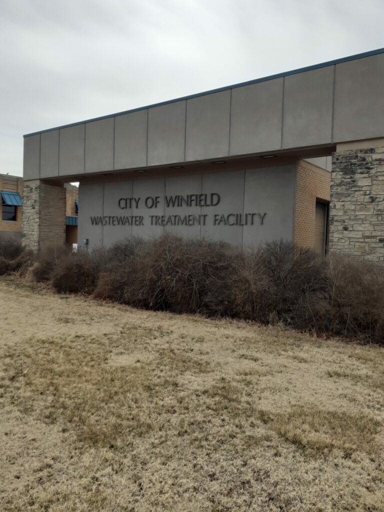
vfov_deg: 65.3
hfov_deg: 51.4
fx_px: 399
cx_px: 192
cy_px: 256
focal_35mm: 27
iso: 40
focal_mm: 3.6
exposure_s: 1/2404
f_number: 1.9
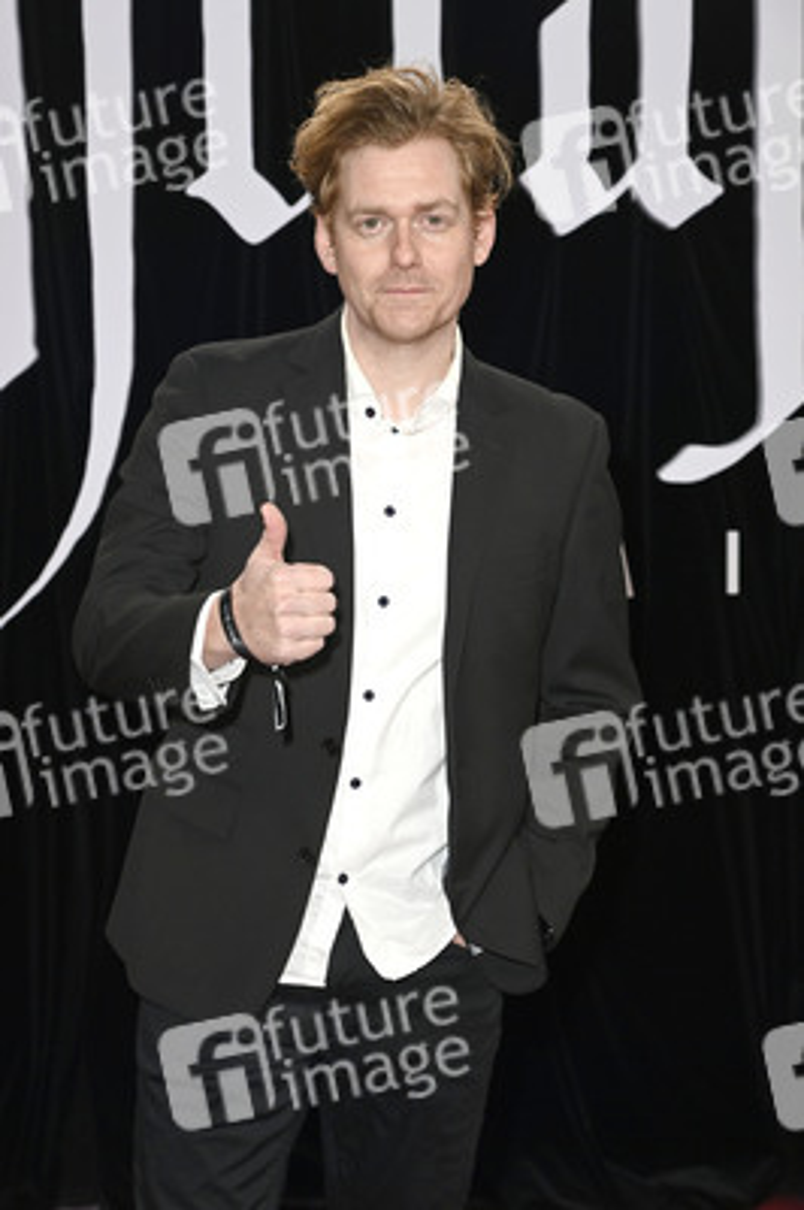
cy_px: 605
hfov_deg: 17.5
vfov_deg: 26.0
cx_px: 402
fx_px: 2617
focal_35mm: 78
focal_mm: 78
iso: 1250
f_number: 5.6
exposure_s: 1/250
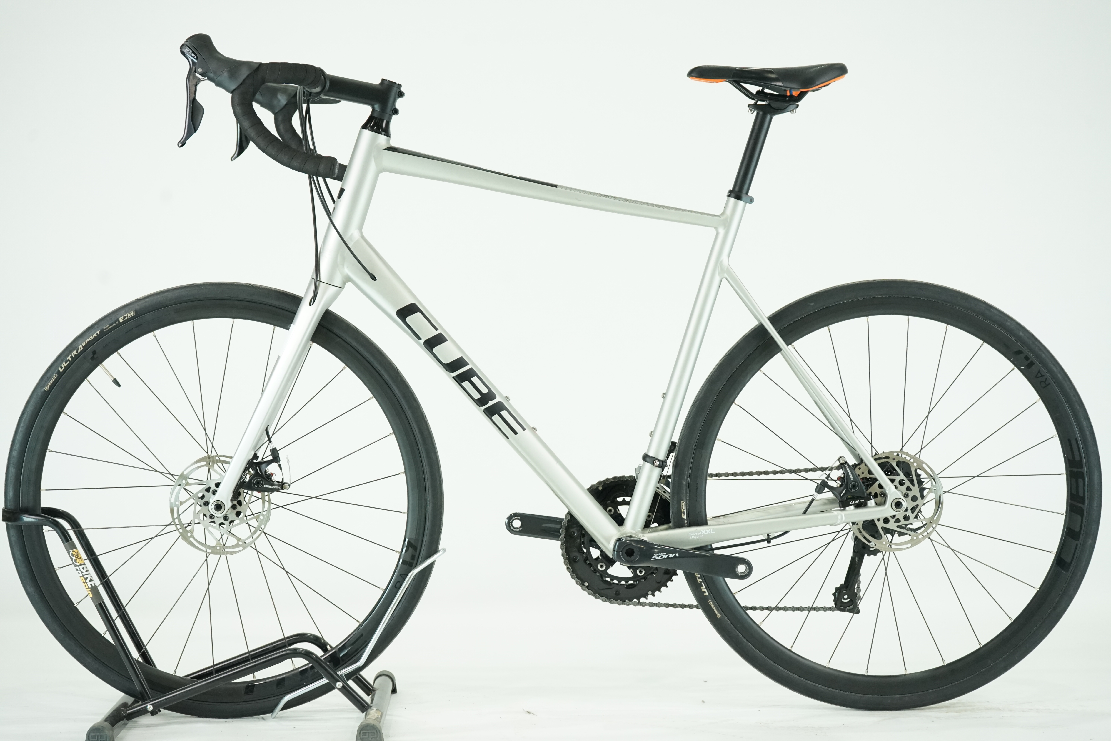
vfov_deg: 21.9
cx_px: 556
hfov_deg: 32.4
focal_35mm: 62
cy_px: 370
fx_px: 1913
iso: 2500
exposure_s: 1/200
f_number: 6.3
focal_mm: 62
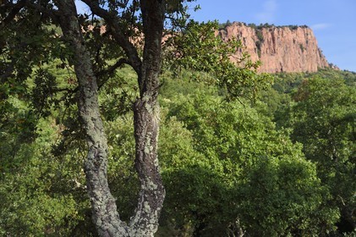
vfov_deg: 33.3
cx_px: 178
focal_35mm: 40
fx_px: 395
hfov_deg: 48.5
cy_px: 118
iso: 200
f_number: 6.3
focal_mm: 40
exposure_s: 1/640
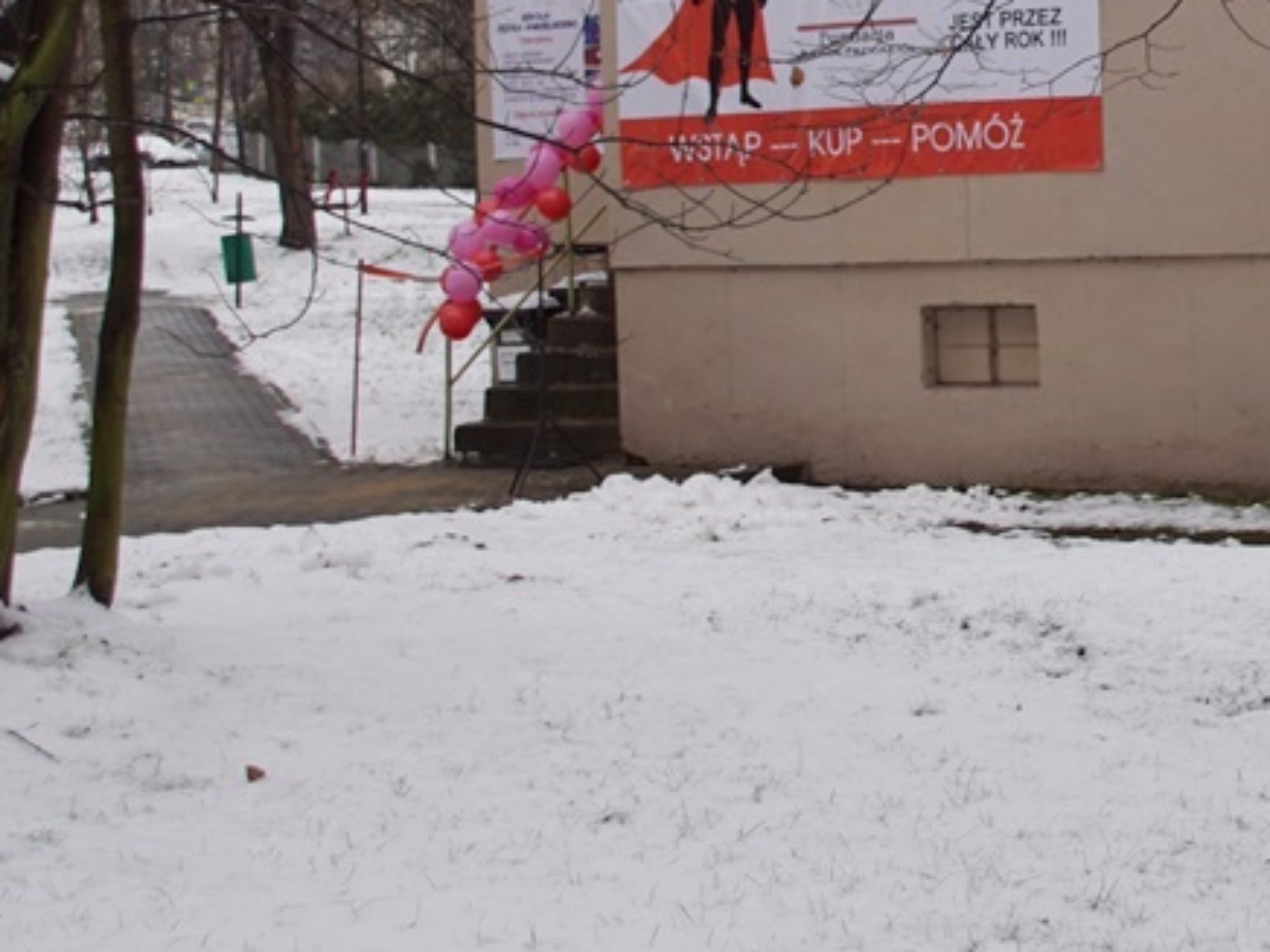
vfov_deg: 16.9
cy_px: 95
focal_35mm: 86
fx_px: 3155
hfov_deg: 21.9
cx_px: 1293
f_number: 4
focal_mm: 26
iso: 160
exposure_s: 1/160
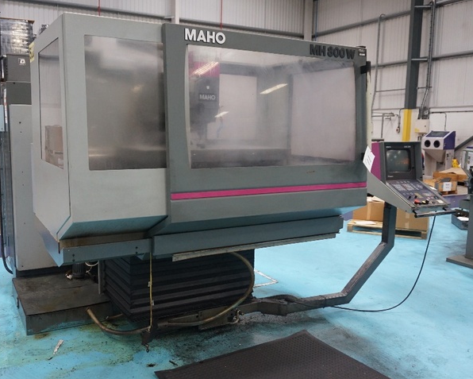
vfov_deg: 43.4
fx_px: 476
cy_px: 189
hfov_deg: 52.7
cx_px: 210
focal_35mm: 34
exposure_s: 1/160
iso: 1600
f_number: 4
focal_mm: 20
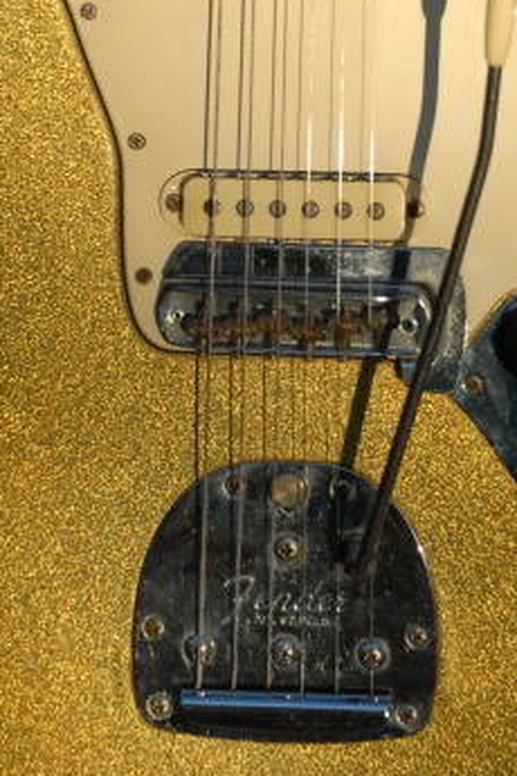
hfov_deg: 6.8
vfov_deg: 10.2
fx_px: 4351
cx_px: 262
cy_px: 201
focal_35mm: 202
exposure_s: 1/1000
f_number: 5.6
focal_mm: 58
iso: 400
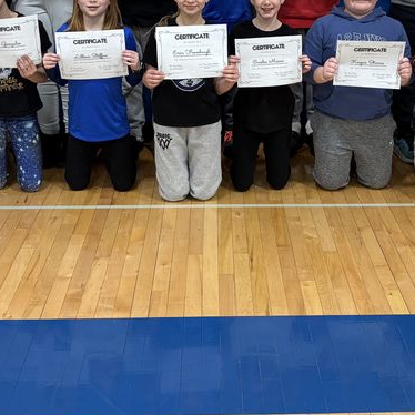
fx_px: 855
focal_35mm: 63
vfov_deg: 26.8
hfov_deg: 27.2
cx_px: 260
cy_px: 87
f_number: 1.6
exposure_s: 1/60
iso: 125
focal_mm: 5.96
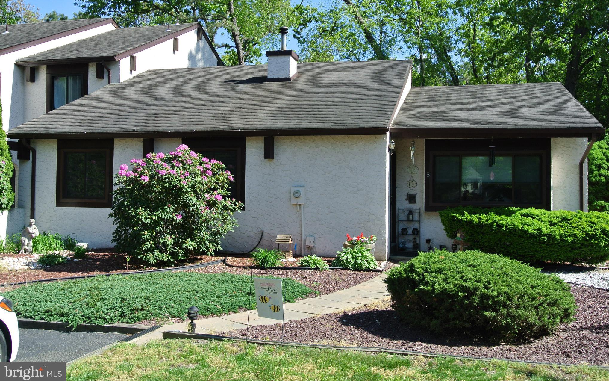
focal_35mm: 38
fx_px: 631
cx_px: 306
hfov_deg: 51.5
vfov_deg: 33.6
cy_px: 179
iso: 100
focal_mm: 14
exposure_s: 1/400
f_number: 4.5
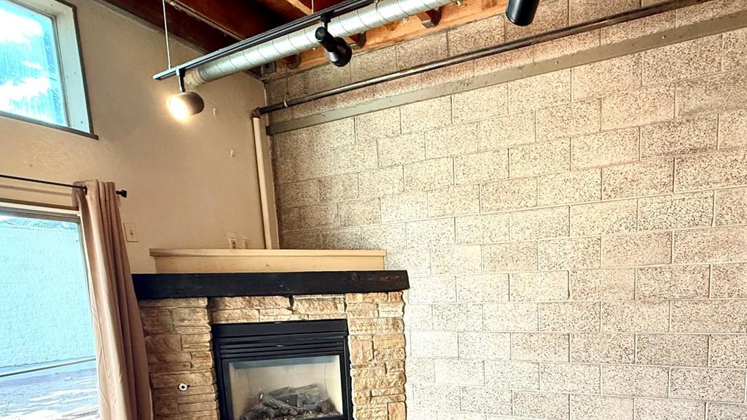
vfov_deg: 44.5
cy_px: 357
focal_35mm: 24
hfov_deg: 74.8
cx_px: 474
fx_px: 475
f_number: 2.2
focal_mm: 2.22
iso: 320
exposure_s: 1/120
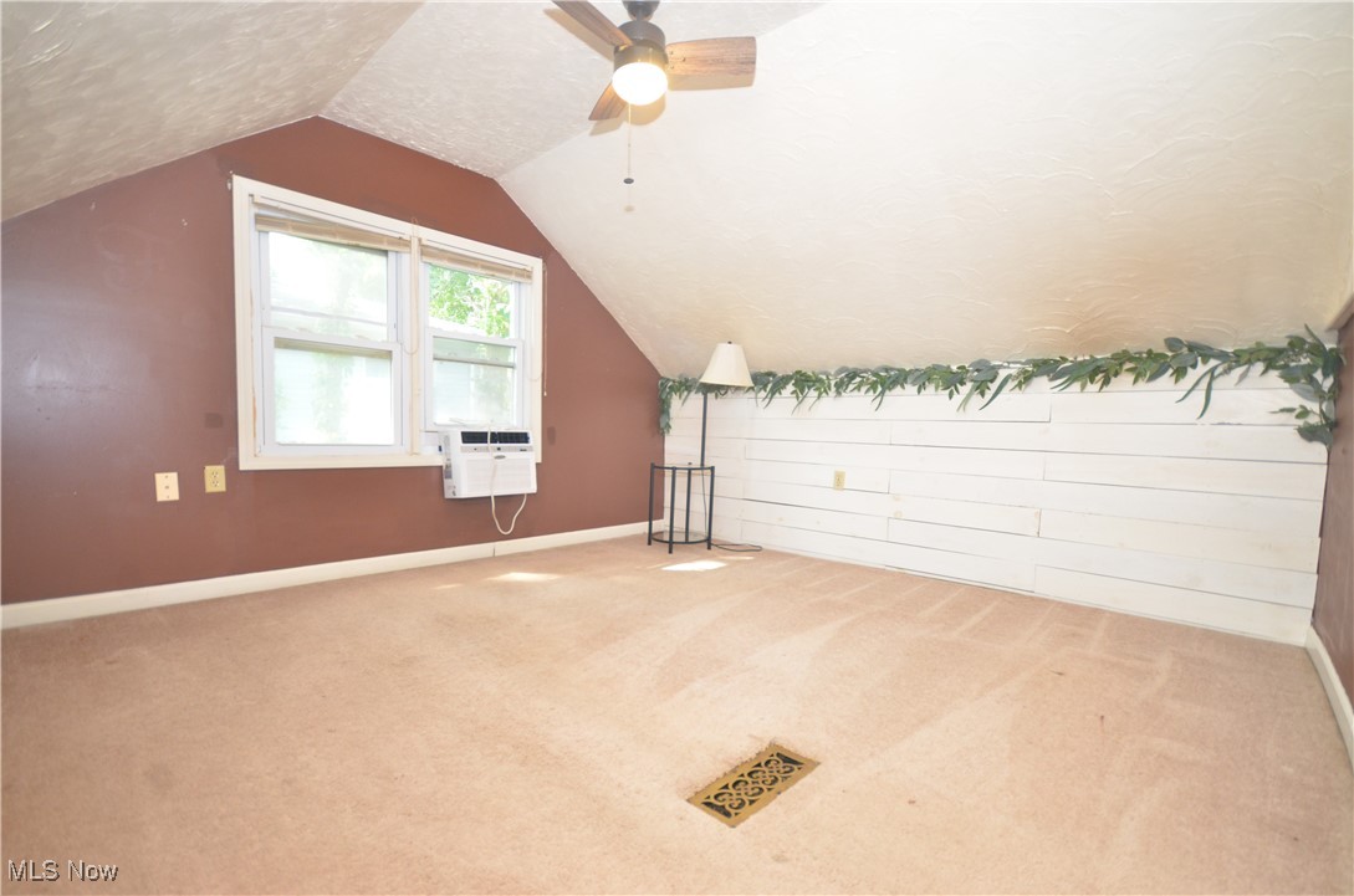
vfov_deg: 77.1
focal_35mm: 15
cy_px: 448
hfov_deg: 100.5
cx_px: 677
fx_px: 563
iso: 800
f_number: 4
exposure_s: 1/60
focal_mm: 10
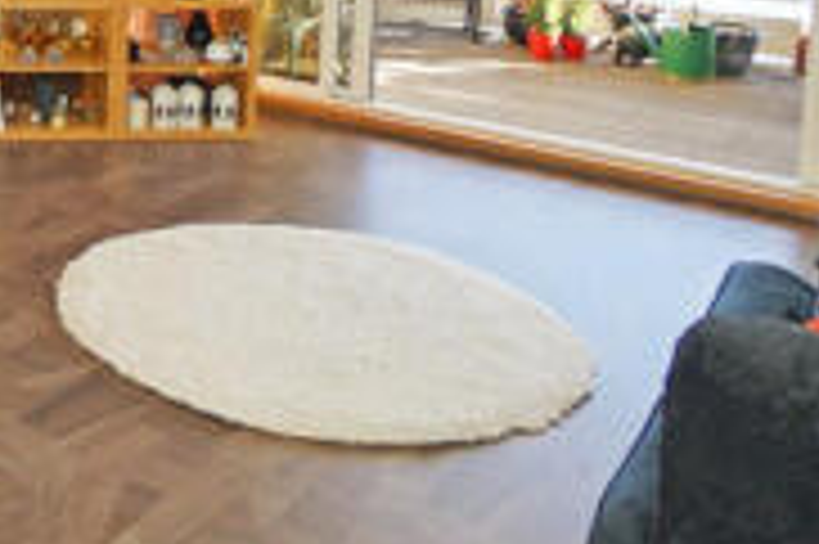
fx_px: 1227
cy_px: -155
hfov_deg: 31.3
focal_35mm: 54
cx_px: -151
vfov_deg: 22.5
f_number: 4
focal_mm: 10
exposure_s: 1/60
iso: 100
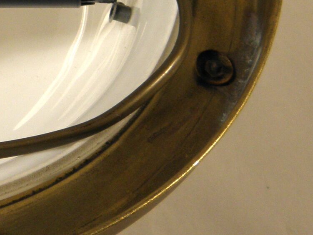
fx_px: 1356
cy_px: -26
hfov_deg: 12.6
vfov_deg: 9.8
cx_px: -137
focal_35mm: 150
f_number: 3.9
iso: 100
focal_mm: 7.9
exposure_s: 1/100
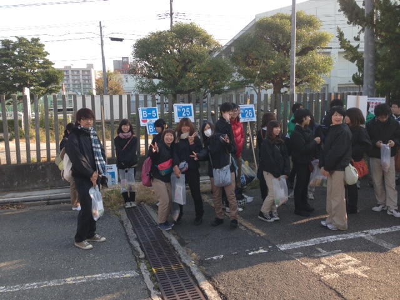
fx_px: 381
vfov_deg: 42.9
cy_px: 150
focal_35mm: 33
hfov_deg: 55.4
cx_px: 200
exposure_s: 1/441
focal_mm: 4.13
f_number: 2.4
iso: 50
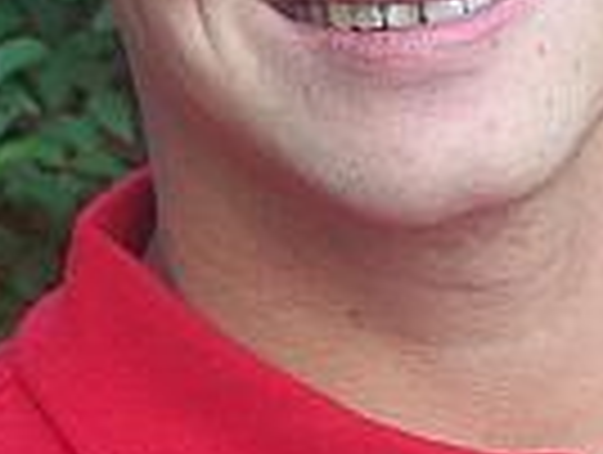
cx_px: 436
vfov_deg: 4.3
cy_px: -139
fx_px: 6073
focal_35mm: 348
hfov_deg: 5.7
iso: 64
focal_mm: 19.4
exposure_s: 1/125
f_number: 3.3
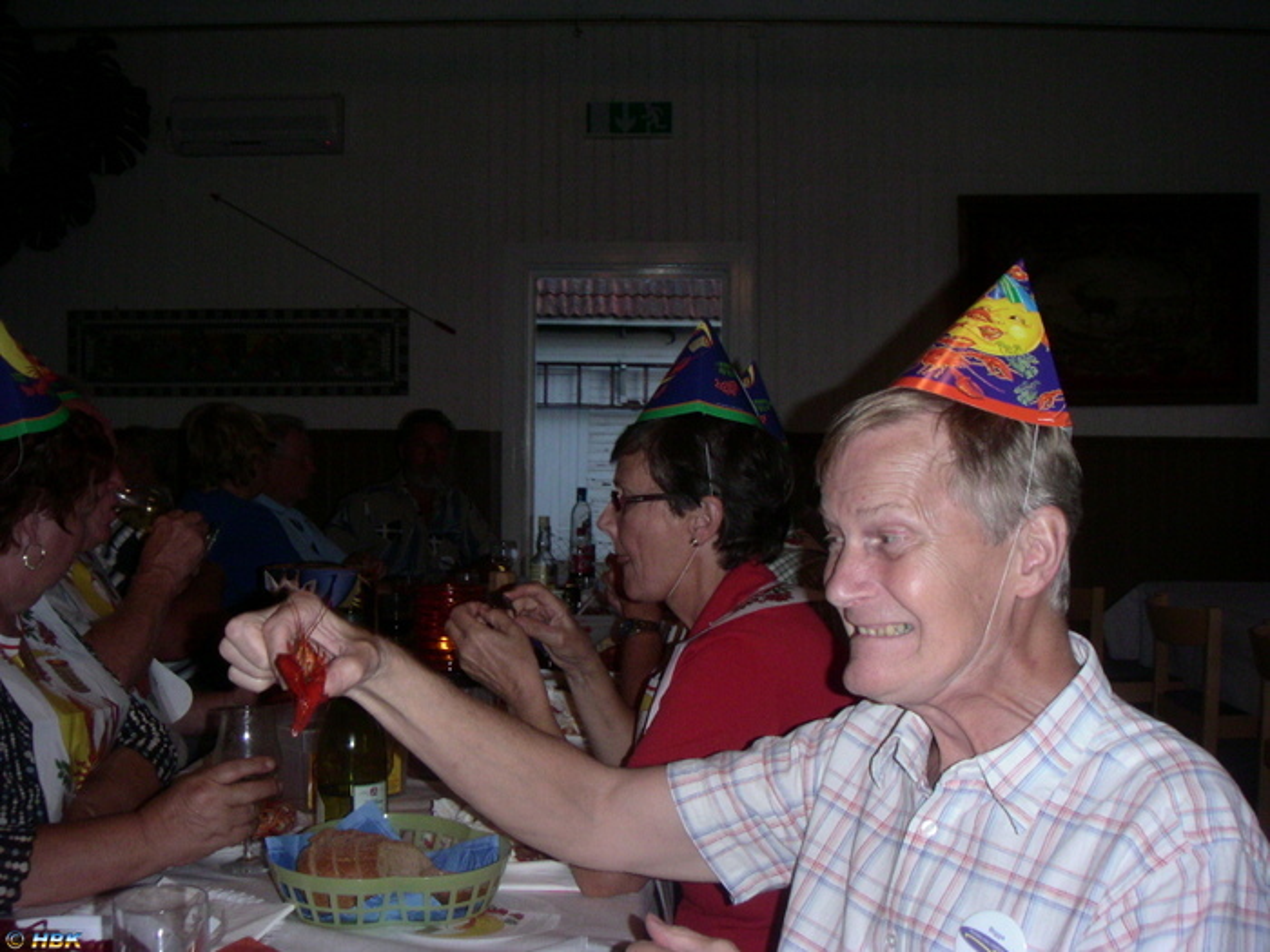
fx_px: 1394
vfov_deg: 37.7
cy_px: 476
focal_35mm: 38
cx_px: 635
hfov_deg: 49.0
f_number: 2.8
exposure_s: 1/50
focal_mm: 6
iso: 160
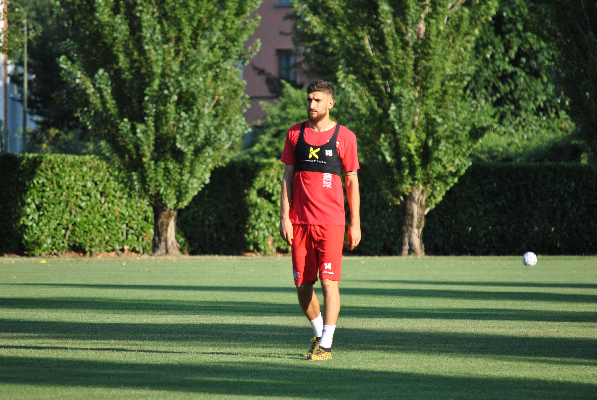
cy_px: 200
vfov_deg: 4.6
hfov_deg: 6.9
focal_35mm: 300
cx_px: 298
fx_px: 4981
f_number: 5.6
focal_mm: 200
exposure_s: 1/500
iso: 280
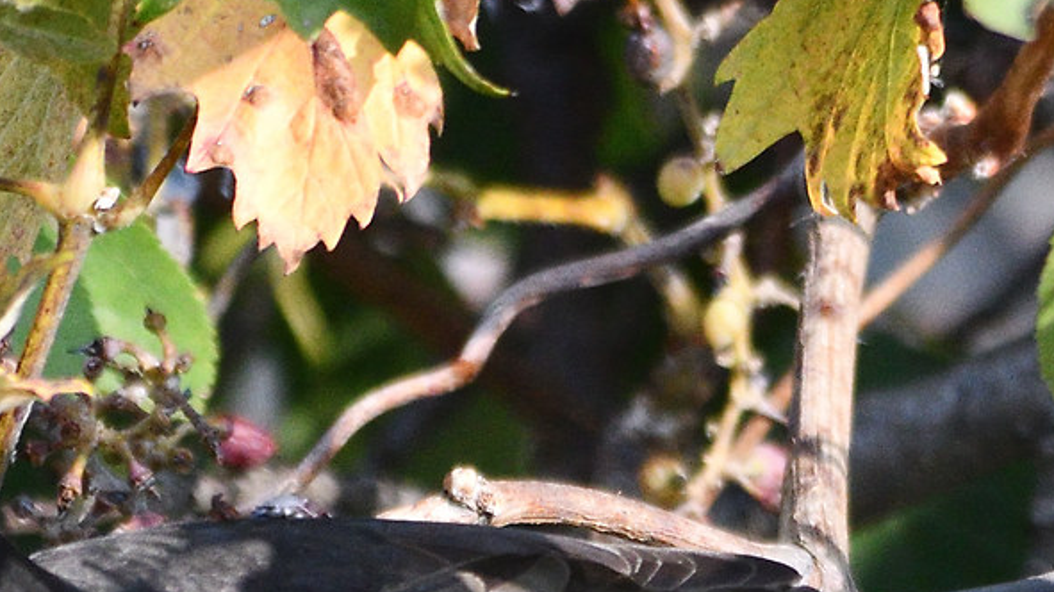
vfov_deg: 0.4
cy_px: 801
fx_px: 89209
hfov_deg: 0.7
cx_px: 678
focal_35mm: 3193
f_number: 6.3
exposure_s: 1/2500
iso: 2000
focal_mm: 500
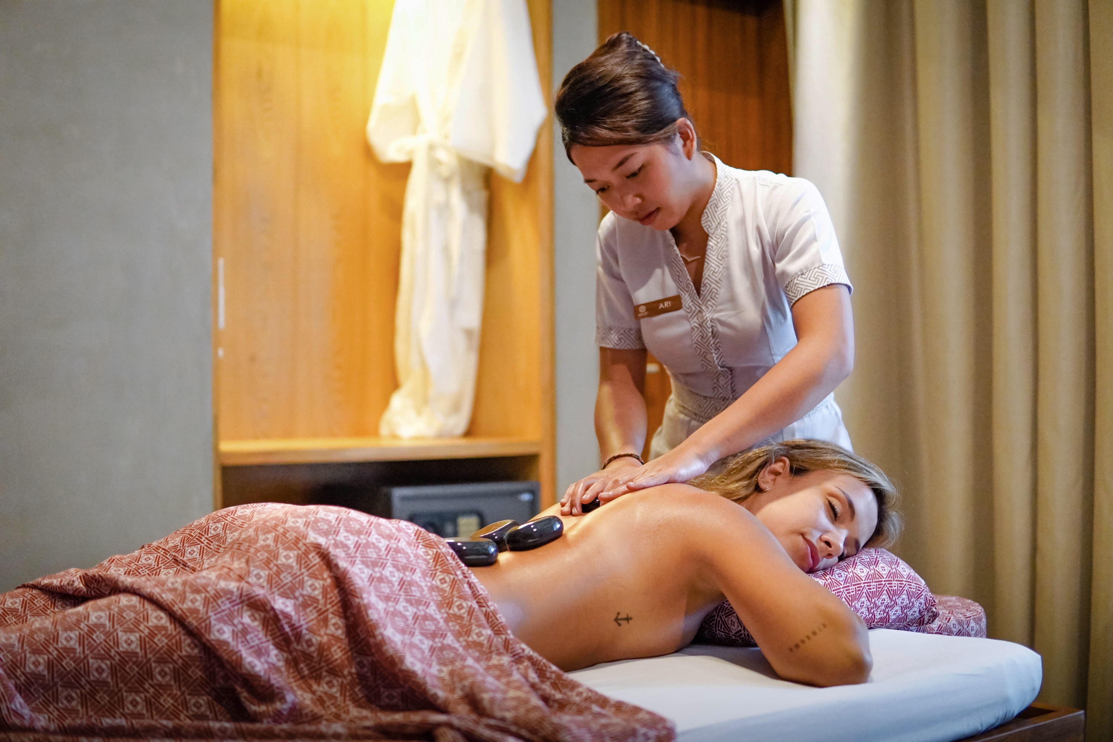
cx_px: 556
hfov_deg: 43.6
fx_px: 1391
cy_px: 371
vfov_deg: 29.9
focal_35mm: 45
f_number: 1.4
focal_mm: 30
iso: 2500
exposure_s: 1/500
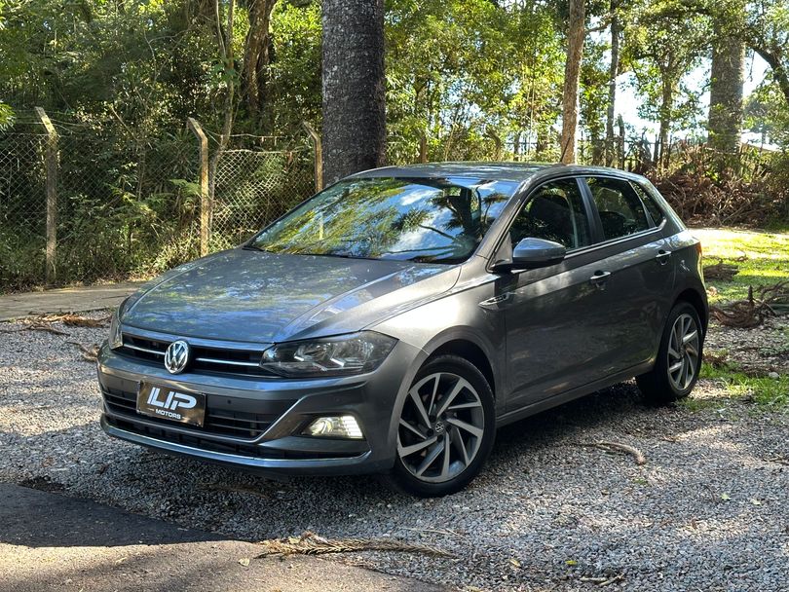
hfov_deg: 39.6
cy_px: 296
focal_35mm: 48
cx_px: 394
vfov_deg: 30.3
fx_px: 1094
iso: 80
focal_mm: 6.86
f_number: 1.78
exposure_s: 1/121
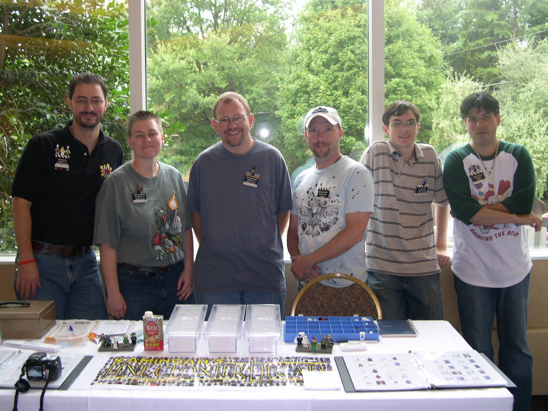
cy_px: 206
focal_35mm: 38
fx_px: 602
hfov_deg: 49.0
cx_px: 274
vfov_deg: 37.7
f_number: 2.8
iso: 100
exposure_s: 1/30
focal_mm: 8
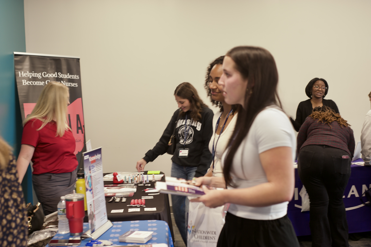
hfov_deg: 39.6
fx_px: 515
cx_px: 186
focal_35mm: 50
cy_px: 124
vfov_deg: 27.0
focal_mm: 50
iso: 250
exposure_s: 1/15
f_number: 4
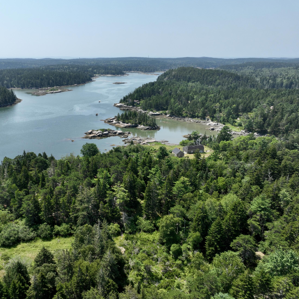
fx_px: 283
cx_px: 104
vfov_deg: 55.6
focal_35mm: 29
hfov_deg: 54.7
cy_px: 147
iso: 100
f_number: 11
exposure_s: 1/120
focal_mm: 12.29
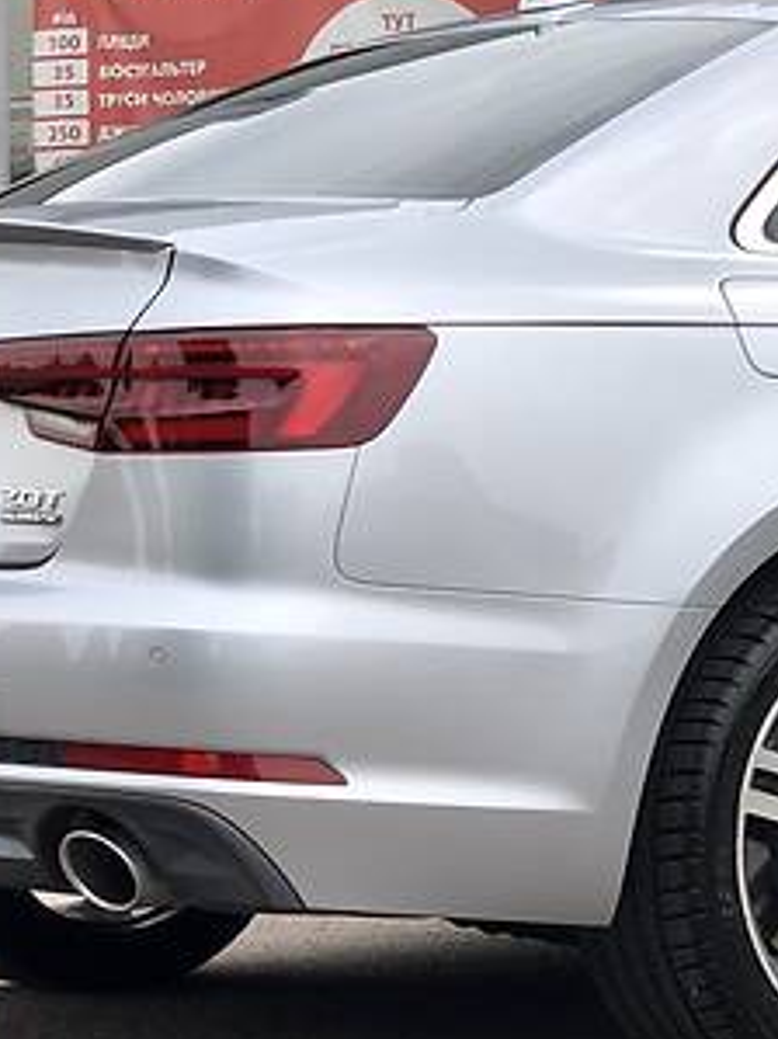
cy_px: 434
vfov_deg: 14.2
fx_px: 4168
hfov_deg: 10.5
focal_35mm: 139
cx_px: 844
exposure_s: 1/228
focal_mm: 6
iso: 16
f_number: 2.4
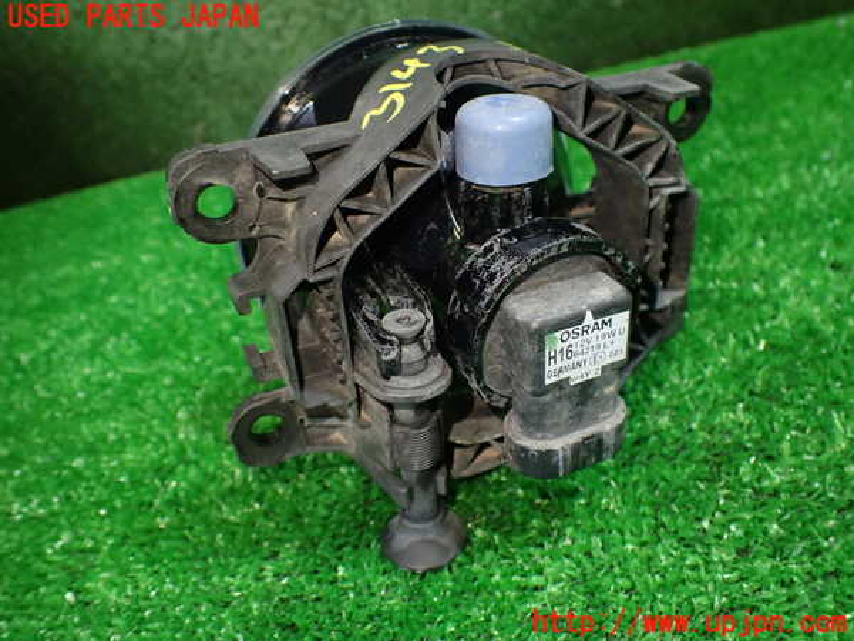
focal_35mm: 30
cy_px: 320
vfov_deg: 46.8
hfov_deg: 60.0
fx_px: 740
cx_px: 427
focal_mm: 5.4
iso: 800
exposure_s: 1/100
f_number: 2.3
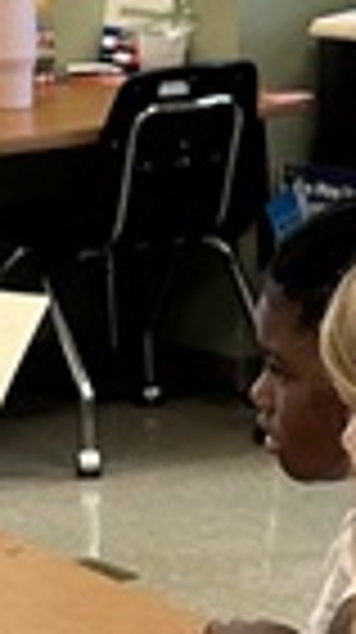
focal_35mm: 190
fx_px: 3198
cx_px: -212
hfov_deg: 6.3
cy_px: 634
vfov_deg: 11.2
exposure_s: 1/120
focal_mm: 6.86
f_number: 1.78
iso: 125
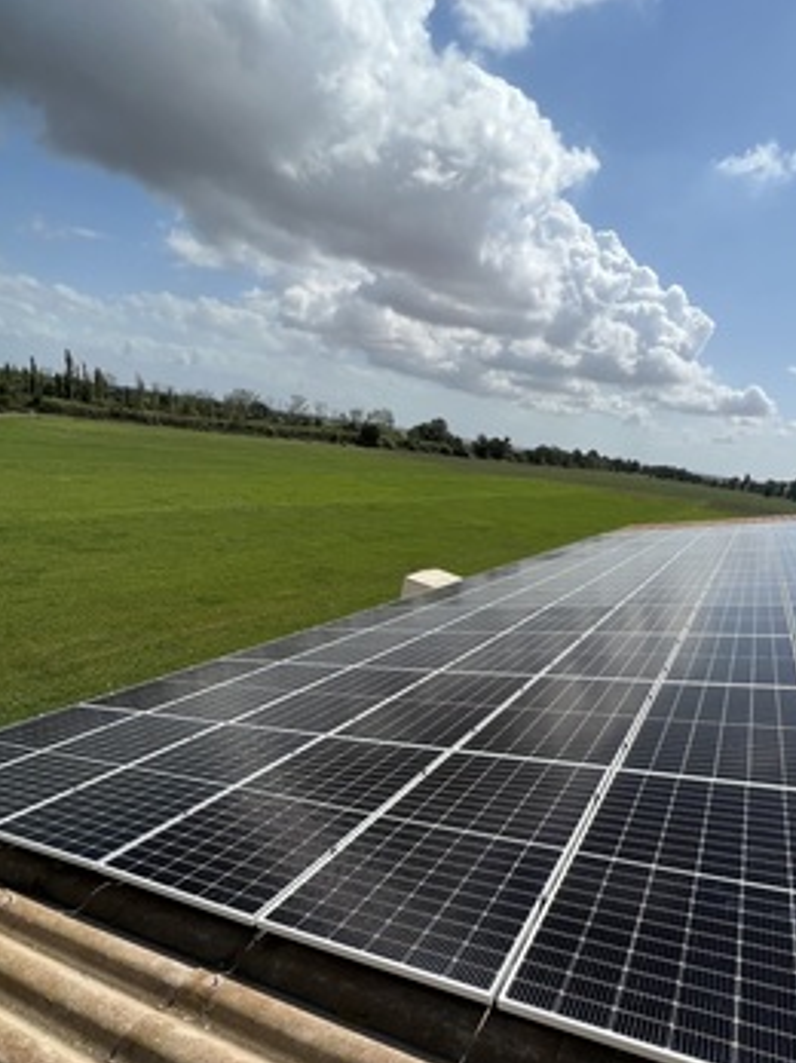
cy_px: 634
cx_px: 450
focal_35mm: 18
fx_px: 552
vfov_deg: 86.7
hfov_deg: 71.2
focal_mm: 1.57
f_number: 1.8
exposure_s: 1/2660
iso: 32
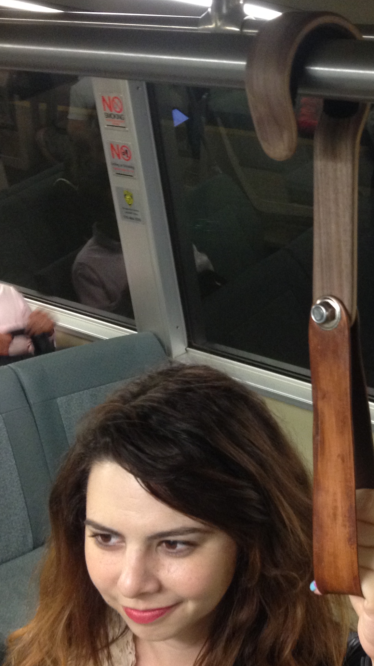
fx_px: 1128
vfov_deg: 32.8
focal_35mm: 64
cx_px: 378
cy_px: 360
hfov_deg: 18.3
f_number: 2.4
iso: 200
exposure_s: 1/20
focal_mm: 4.28
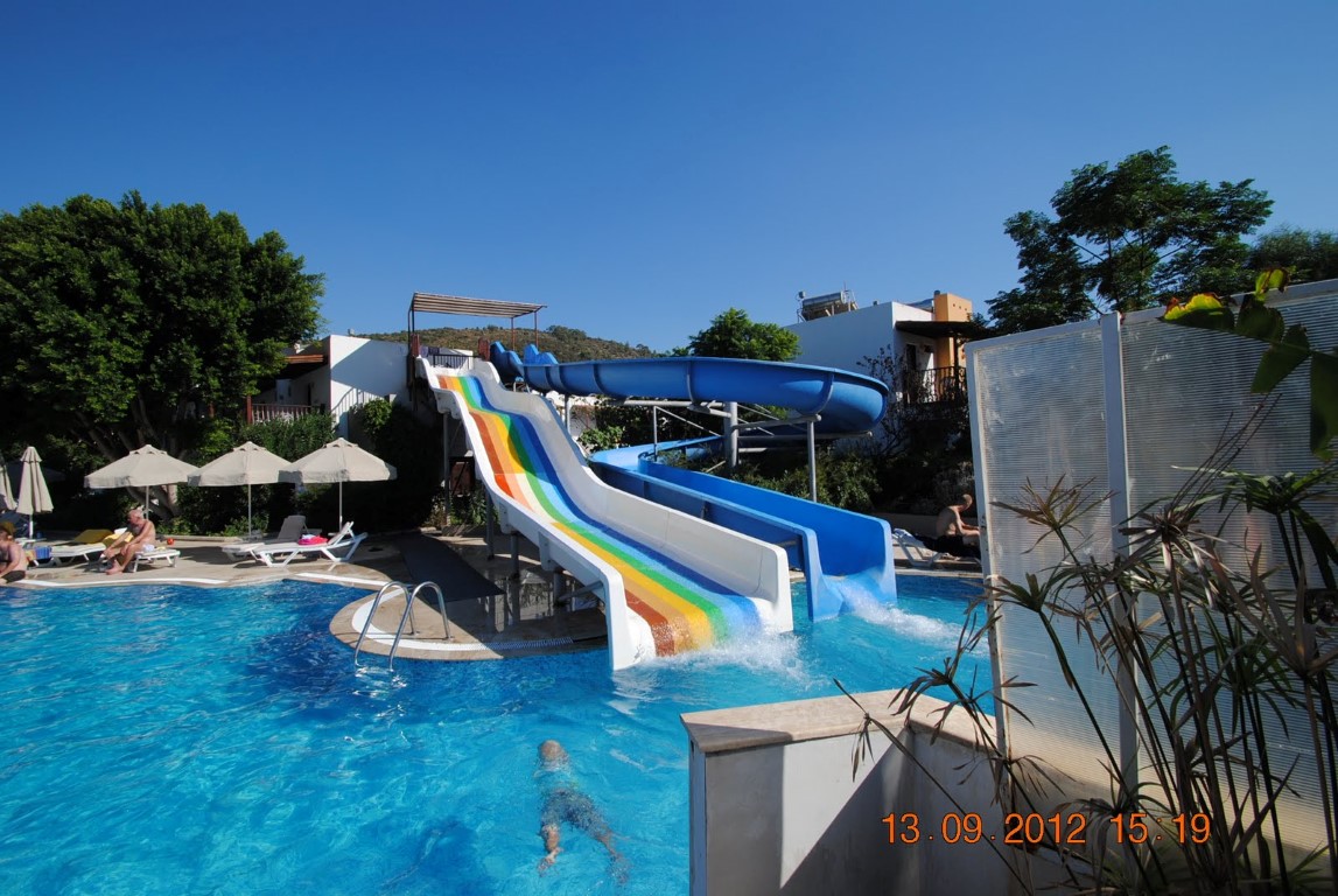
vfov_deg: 77.5
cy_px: 448
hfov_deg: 100.3
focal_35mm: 15
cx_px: 669
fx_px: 558
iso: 100
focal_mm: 10
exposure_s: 1/320
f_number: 9
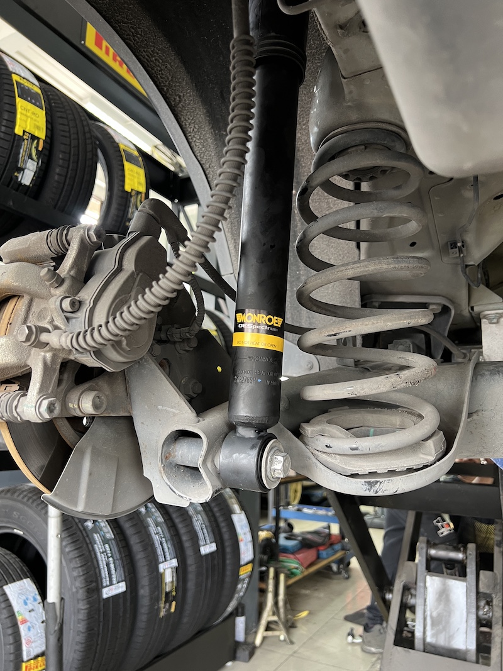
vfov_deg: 67.3
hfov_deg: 53.1
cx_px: 252
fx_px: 504
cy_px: 336
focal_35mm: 26
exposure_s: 1/50
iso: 200
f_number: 1.5
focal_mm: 5.7
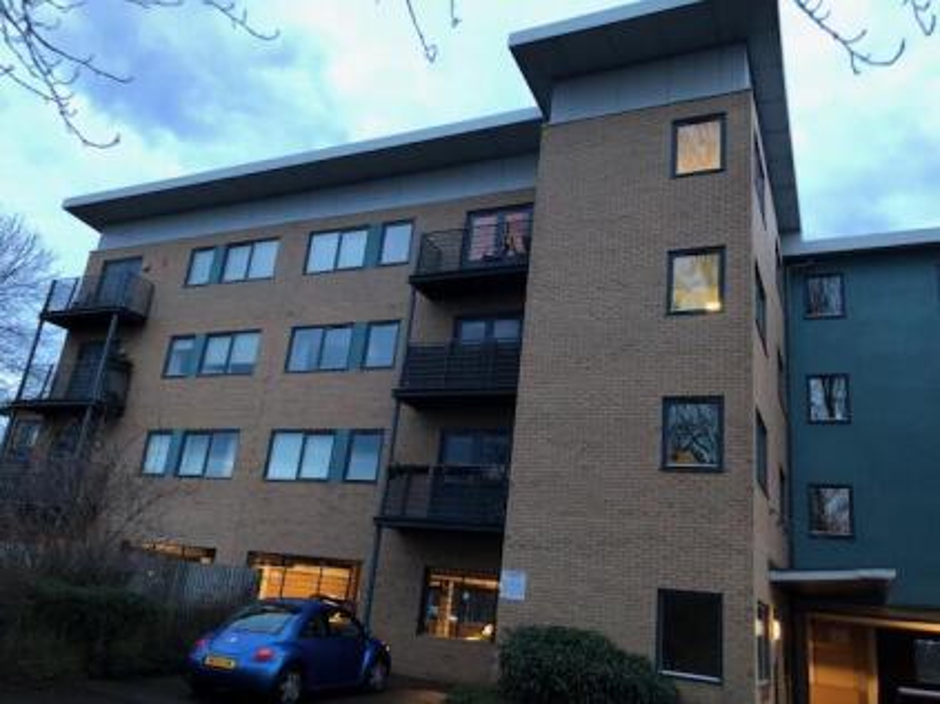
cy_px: 352
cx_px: 470
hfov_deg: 63.5
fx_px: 760
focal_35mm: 28
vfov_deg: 49.7
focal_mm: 4
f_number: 1.8
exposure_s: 1/13
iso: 64
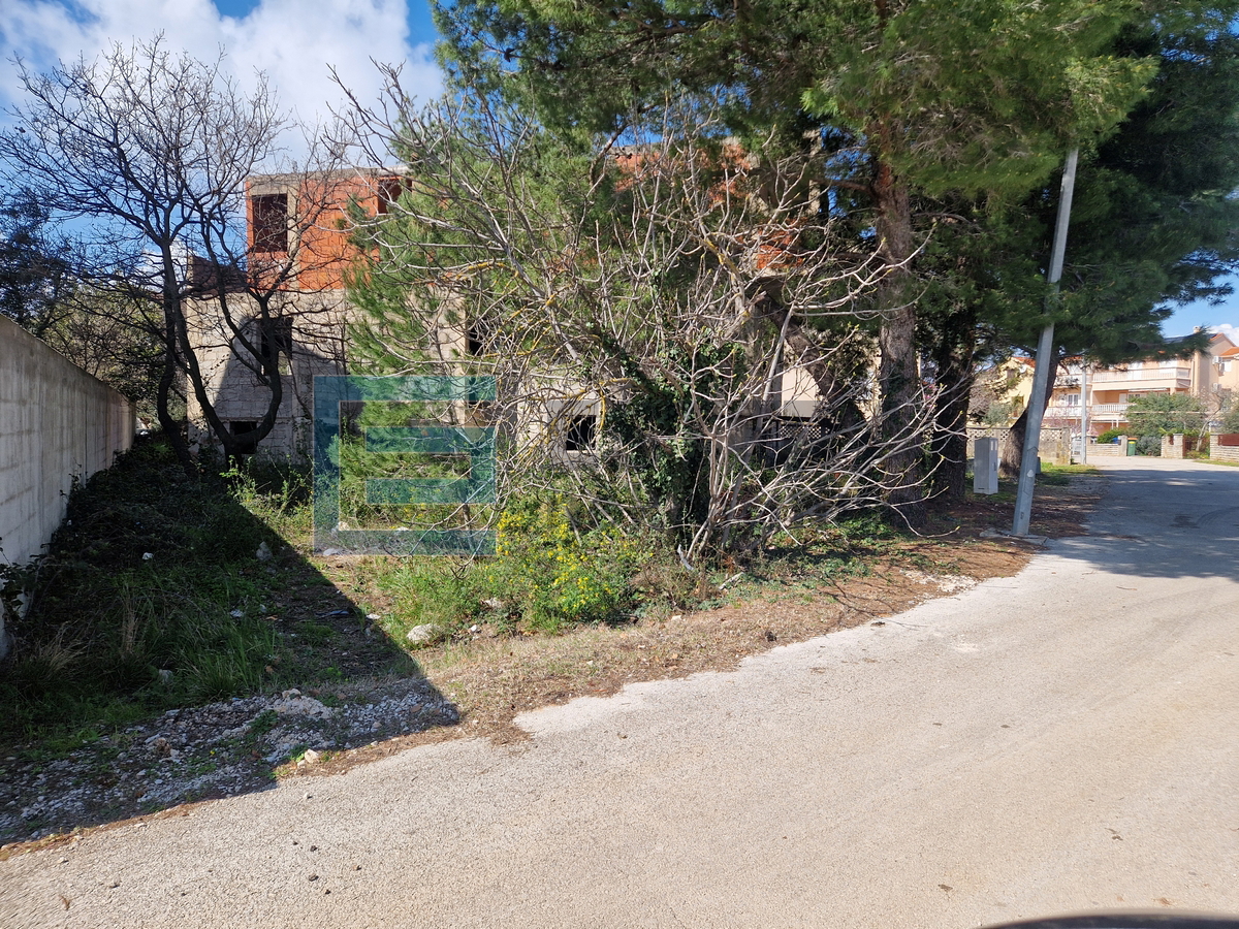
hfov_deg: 73.9
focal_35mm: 23
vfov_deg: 58.9
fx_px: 823
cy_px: 464
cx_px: 620
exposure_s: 1/1296
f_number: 1.8
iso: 50
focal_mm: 5.4
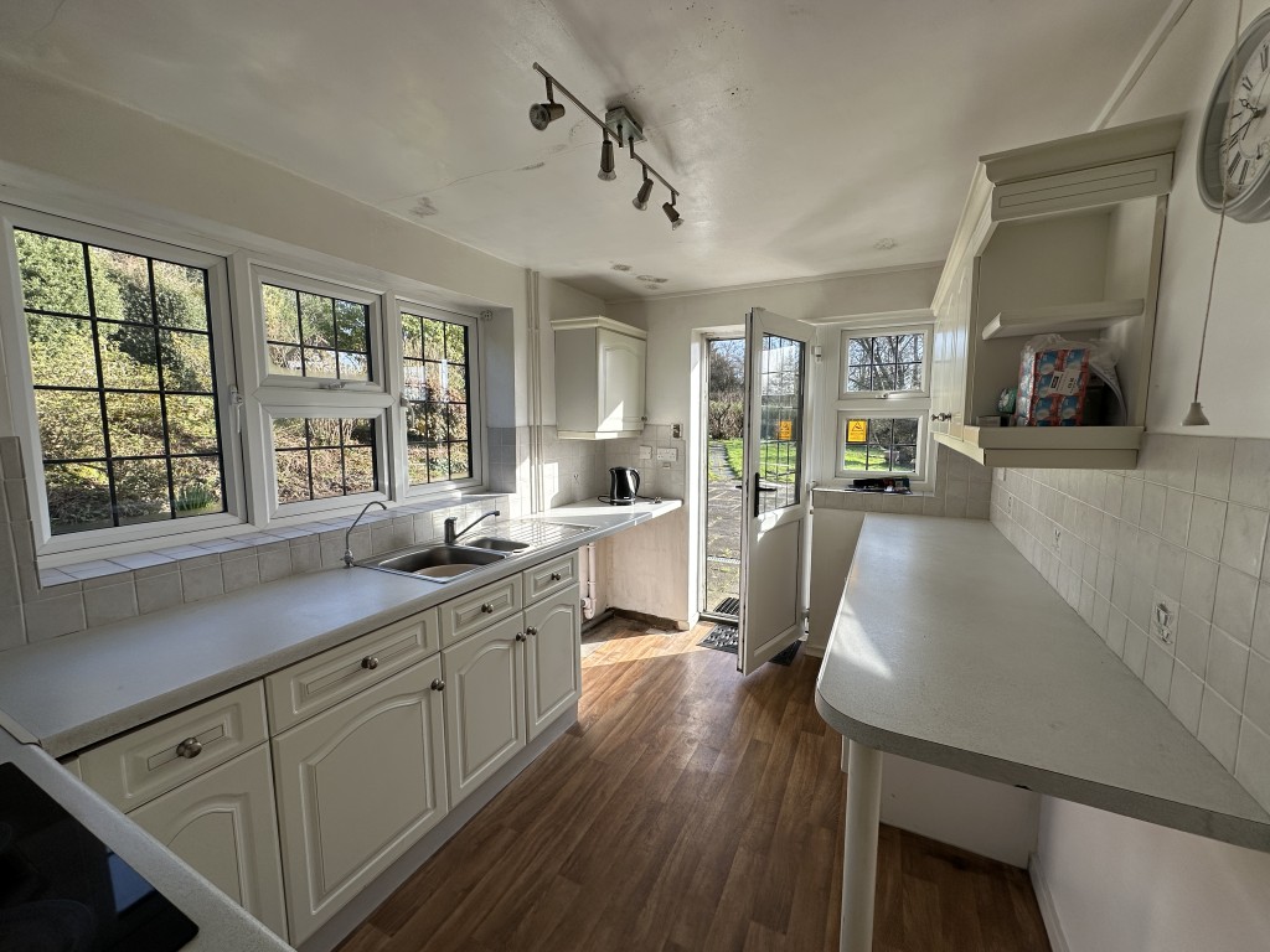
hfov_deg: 102.1
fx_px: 514
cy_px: 476
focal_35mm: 14
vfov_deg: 85.7
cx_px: 635
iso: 40
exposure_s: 1/364
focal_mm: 2.22
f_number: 2.2
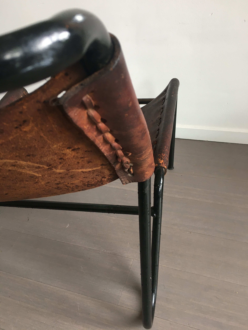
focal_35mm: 29
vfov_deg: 61.7
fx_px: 277
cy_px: 165
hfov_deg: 48.2
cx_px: 124
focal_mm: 4.15
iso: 80
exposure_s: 1/33
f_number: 2.2
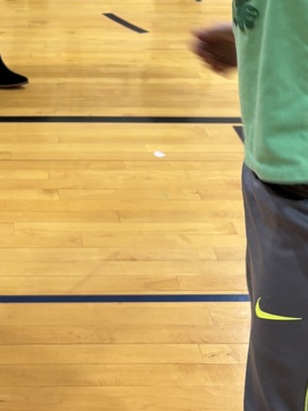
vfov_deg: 26.0
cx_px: 31
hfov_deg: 20.6
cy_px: -25
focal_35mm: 70
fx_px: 830
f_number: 1.6
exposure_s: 1/60
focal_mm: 5.96
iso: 125
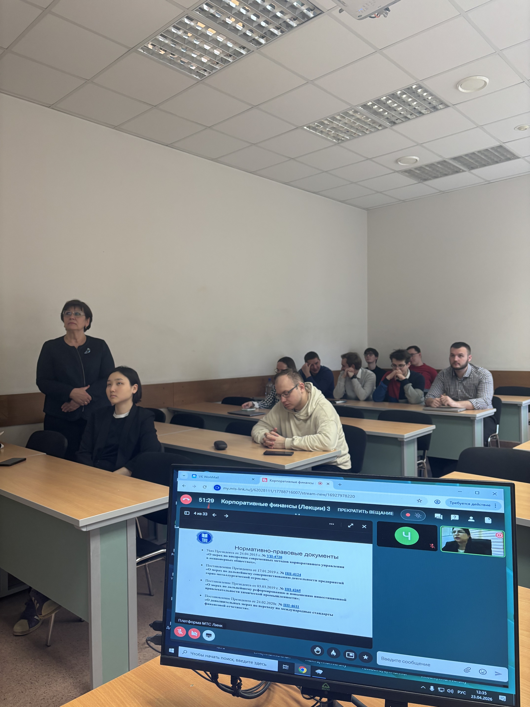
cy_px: 354
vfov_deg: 67.3
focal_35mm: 26
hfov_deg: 53.1
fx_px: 531
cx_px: 265
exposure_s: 1/100
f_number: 1.6
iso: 125
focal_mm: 5.96
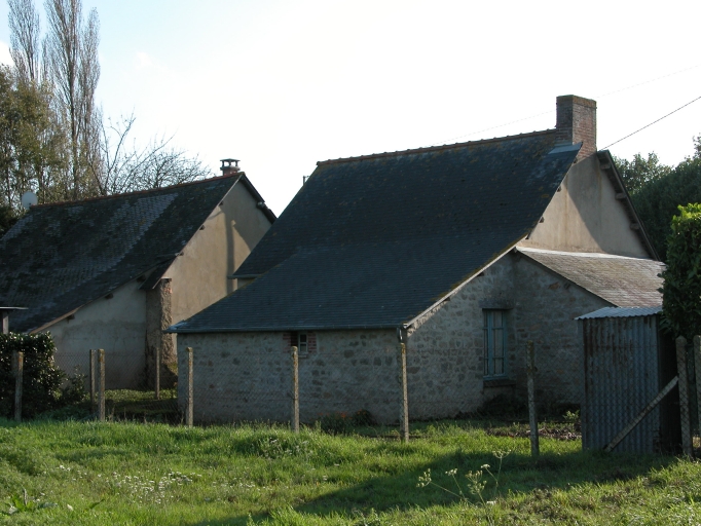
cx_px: 350
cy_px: 263
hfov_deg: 29.4
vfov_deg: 22.3
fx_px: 1337
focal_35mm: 66
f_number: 5.8
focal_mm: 16.8
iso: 100
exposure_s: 1/224
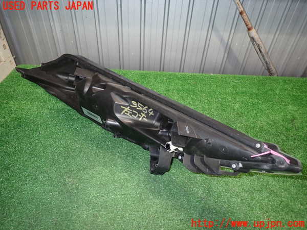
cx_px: 154
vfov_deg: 54.9
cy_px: 115
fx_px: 222
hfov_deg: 69.4
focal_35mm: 25
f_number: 2
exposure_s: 1/30
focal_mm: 4.5
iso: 200
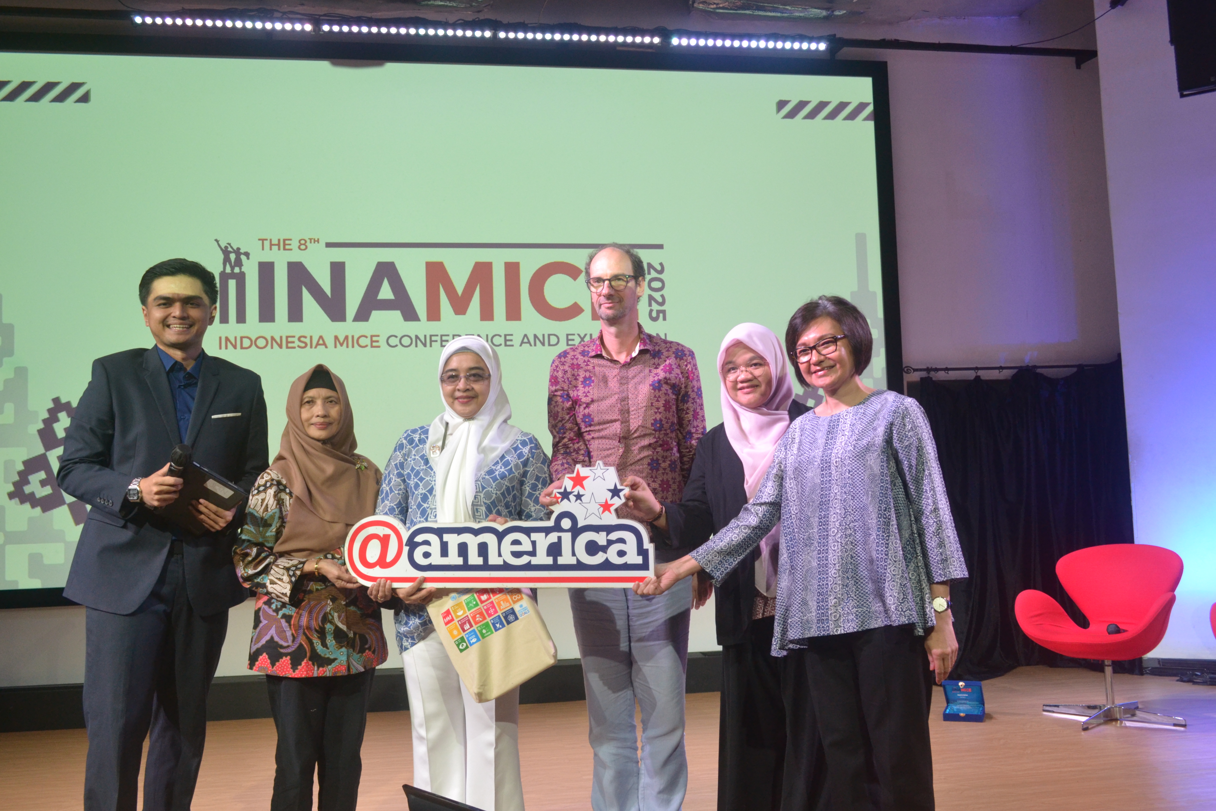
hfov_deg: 57.2
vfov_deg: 40.0
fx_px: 1115
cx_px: 608
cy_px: 406
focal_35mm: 33
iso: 1000
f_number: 8
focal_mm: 22
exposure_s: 1/50
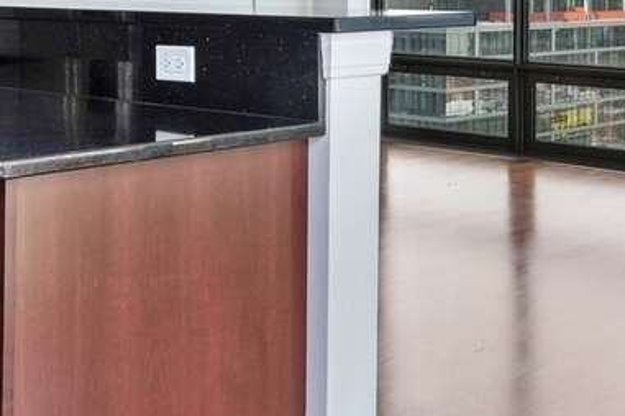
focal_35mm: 68
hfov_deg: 29.5
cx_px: 409
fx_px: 1180
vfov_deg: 19.3
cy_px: -21
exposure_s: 1/60
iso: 400
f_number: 8
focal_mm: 16
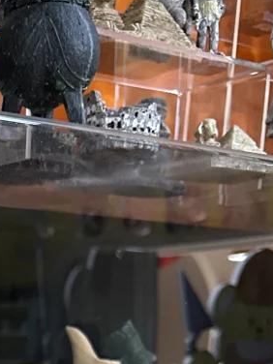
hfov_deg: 14.7
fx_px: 967
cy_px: 583
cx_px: -157
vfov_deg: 18.3
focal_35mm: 92
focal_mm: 6.86
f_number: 1.78
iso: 640
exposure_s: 1/33
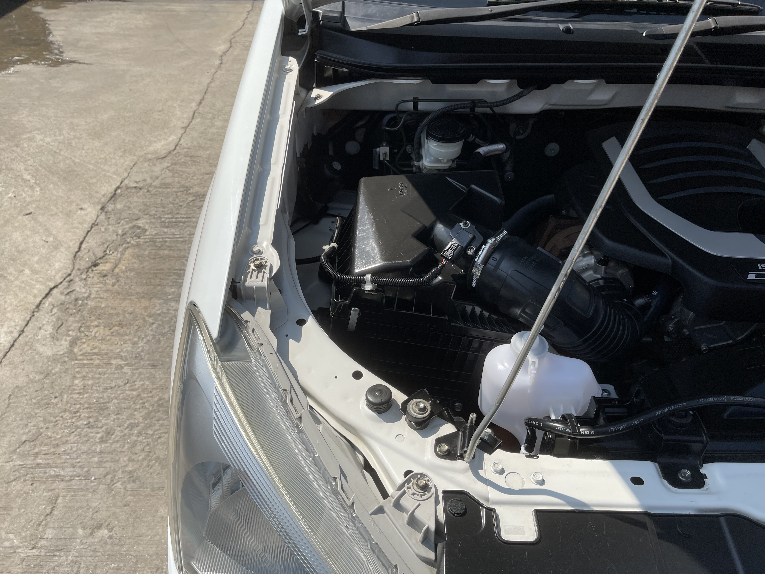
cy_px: 287
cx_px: 382
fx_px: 552
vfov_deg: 54.9
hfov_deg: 69.4
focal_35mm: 25
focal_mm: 5.1
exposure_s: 1/3788
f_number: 1.6
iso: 32
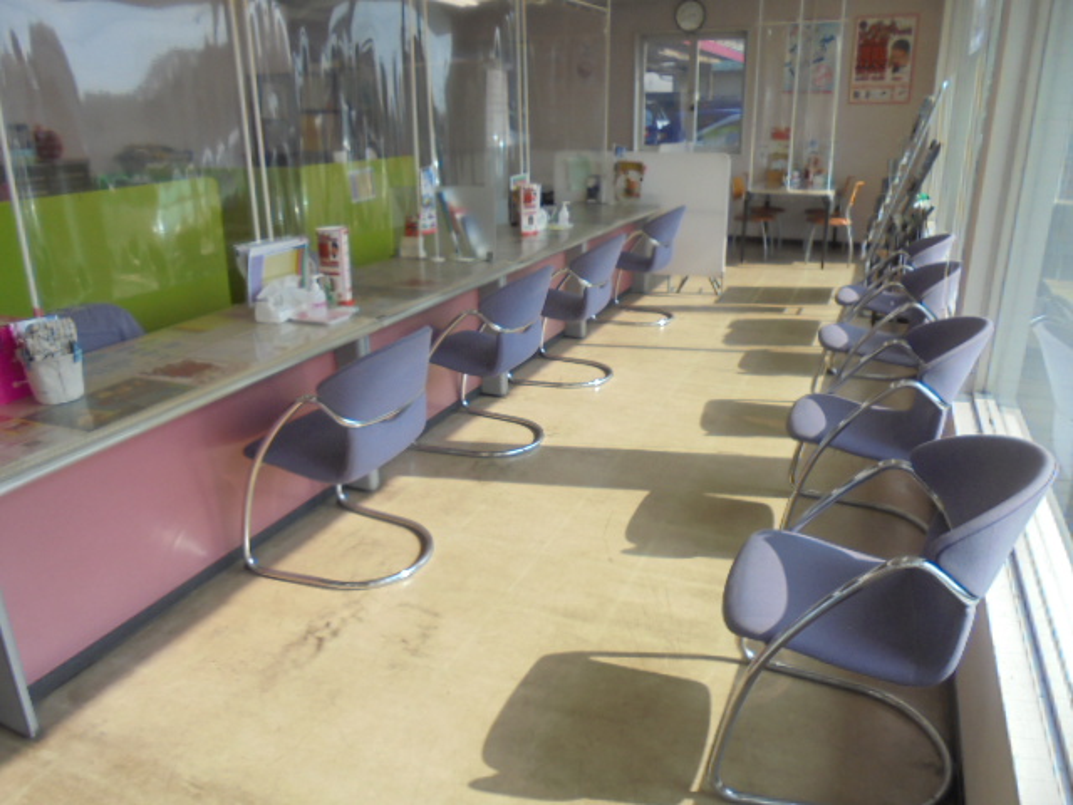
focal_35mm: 26
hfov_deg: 67.3
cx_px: 536
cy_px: 402
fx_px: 806
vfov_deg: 53.1
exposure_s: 1/500
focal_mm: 4.6
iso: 100
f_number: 3.5
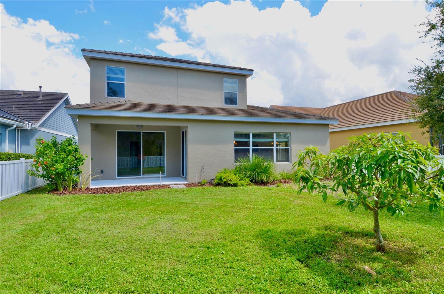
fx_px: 221
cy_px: 147
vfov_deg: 67.1
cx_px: 222
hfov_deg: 90.1
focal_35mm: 18
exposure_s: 1/250
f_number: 8
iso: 140
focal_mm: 12
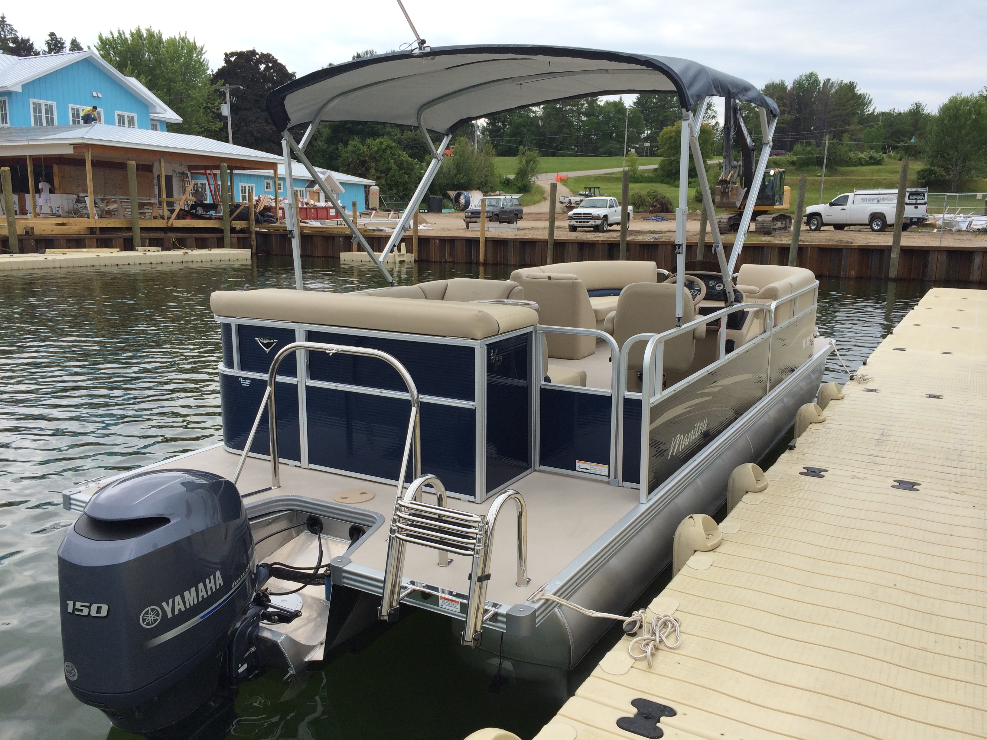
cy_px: 370
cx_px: 494
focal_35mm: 29
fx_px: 827
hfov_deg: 61.7
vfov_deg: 48.2
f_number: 2.2
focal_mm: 4.15
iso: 32
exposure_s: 1/1026
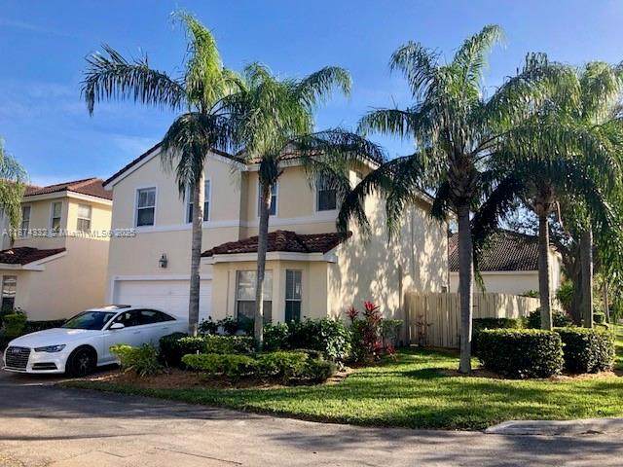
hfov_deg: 63.4
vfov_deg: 49.7
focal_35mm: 28
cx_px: 312
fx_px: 504
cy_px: 234
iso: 20
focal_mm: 3.99
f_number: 1.8
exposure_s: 1/684
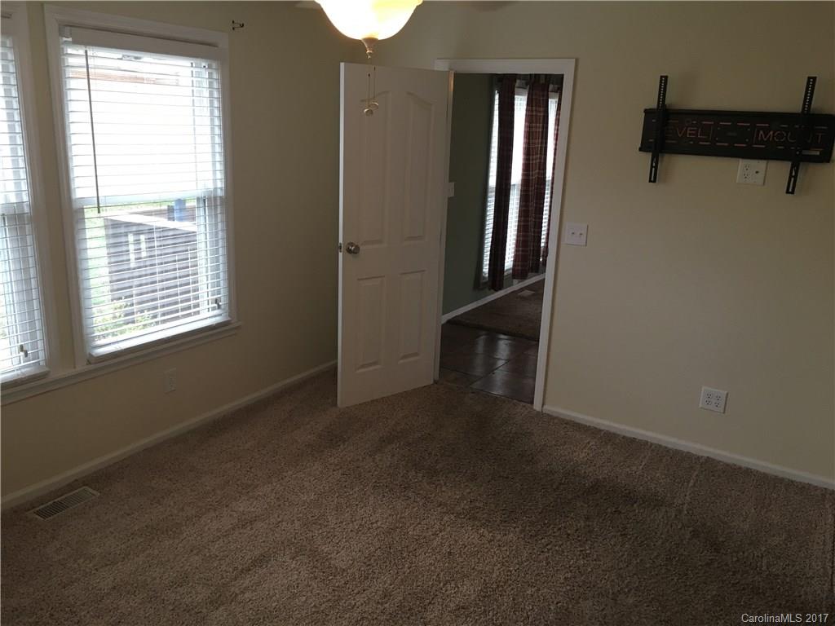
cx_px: 418
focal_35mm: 29
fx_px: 700
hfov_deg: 61.7
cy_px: 313
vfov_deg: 48.2
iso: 80
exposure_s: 1/30
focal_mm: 4.15
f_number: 2.2
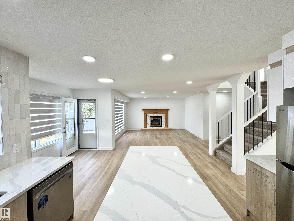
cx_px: 147
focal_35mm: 14
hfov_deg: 102.1
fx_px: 119
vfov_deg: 85.7
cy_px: 110
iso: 100
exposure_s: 1/120
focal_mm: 2.22
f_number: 2.2
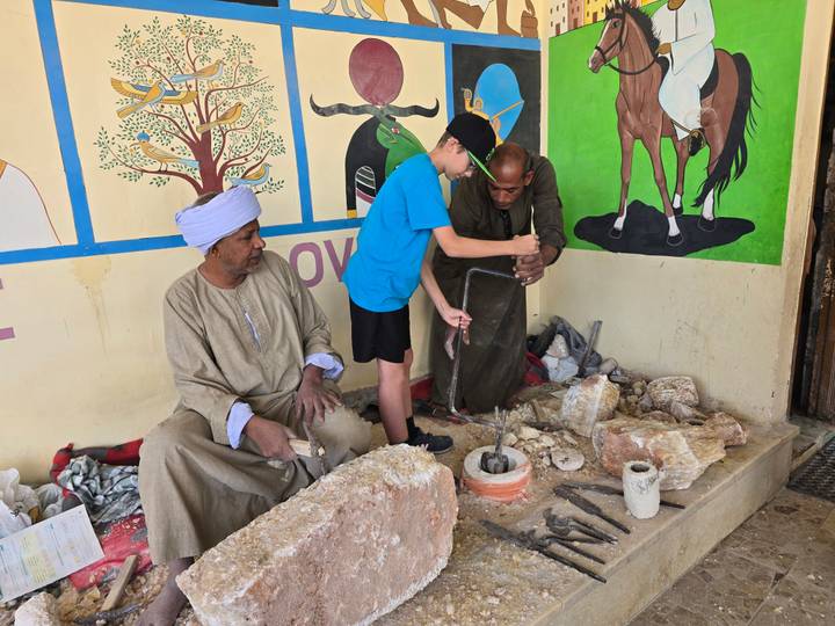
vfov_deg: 58.9
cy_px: 313
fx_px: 555
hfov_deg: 73.9
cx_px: 418
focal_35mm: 23
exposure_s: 1/180
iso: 40
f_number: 1.7
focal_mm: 6.3
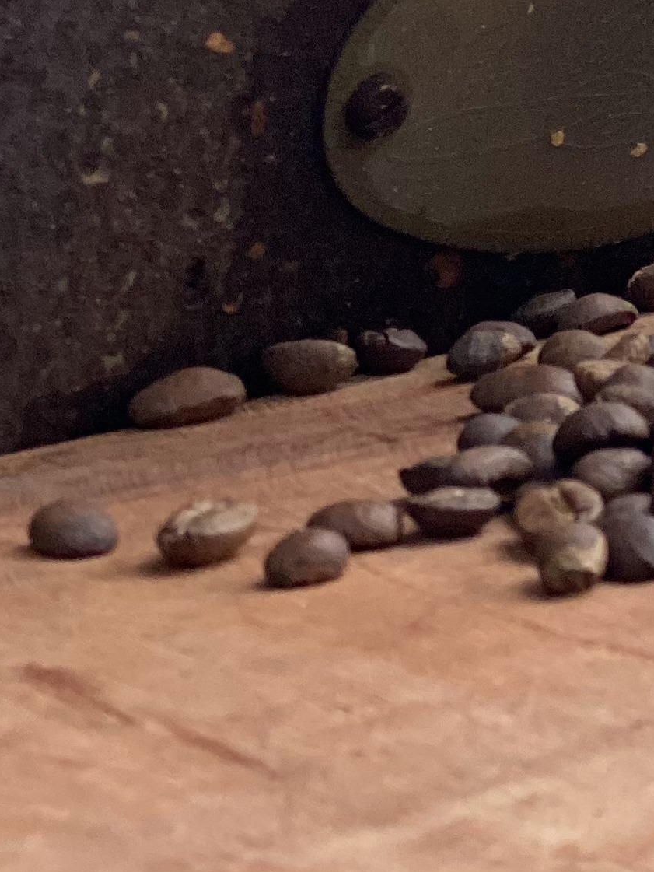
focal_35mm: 187
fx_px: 4710
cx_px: 1060
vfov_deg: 10.2
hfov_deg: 7.8
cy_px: -486
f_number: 2
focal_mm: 6
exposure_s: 1/122
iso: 125
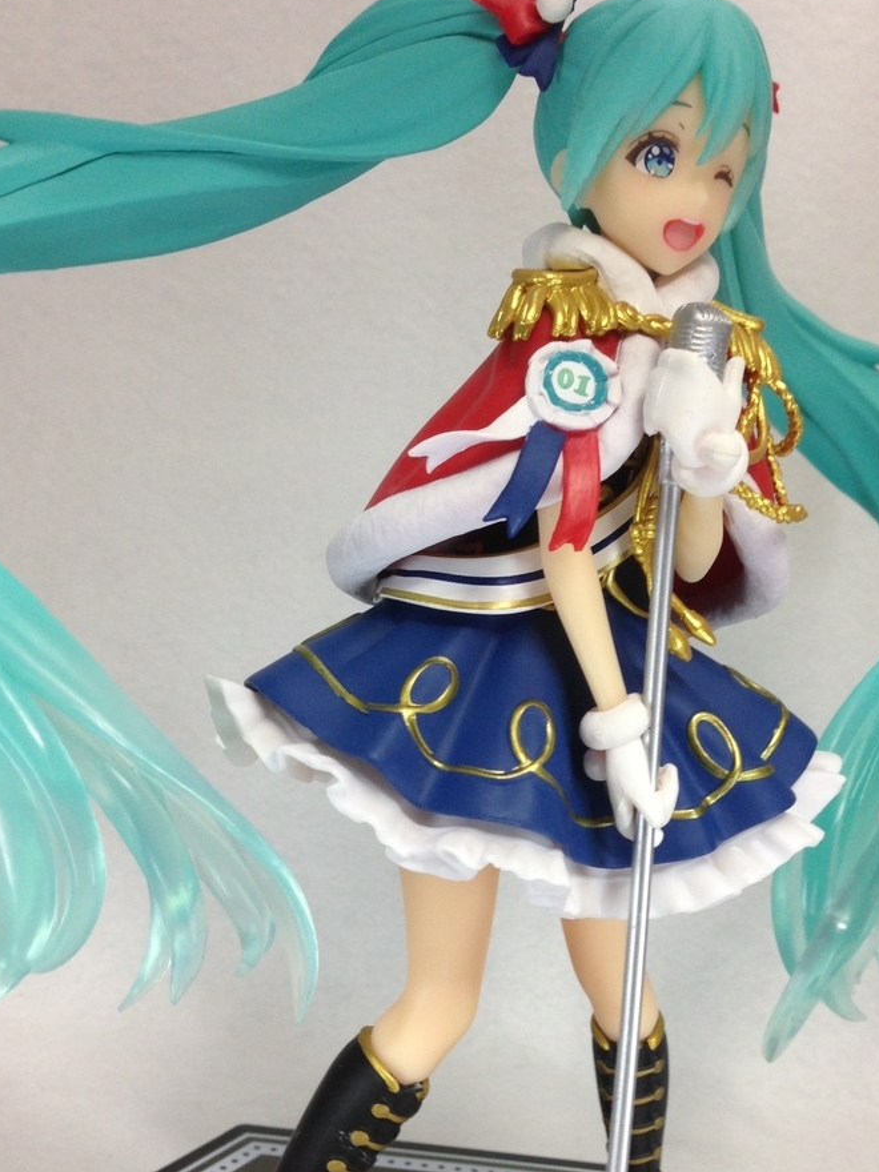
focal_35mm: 45
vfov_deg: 41.8
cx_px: 523
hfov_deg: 32.1
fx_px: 1524
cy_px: 715
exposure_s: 1/20
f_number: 2.4
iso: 64
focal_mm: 4.12
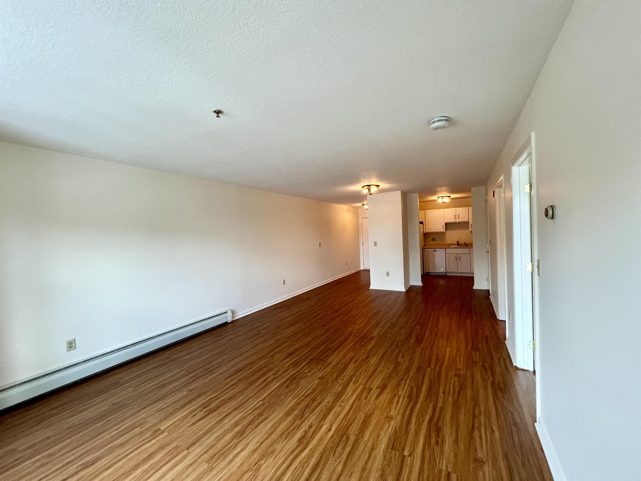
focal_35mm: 13
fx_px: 241
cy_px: 240
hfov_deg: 106.2
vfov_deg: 89.9
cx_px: 320
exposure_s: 1/60
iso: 200
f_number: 1.8
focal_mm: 1.57
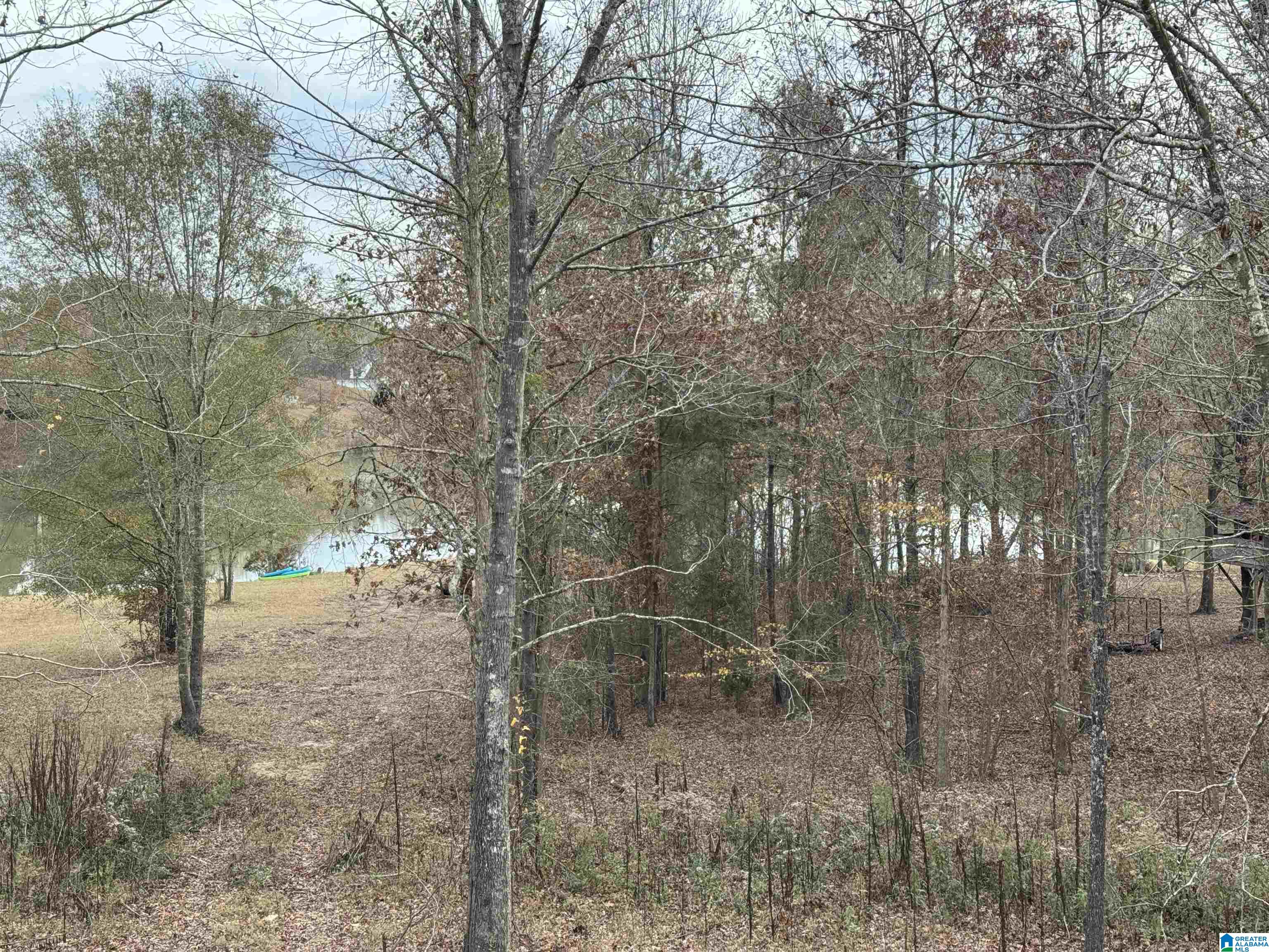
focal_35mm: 48
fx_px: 1760
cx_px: 634
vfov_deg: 30.3
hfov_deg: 39.7
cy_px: 476
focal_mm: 6.76
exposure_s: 1/518
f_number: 1.78
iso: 64
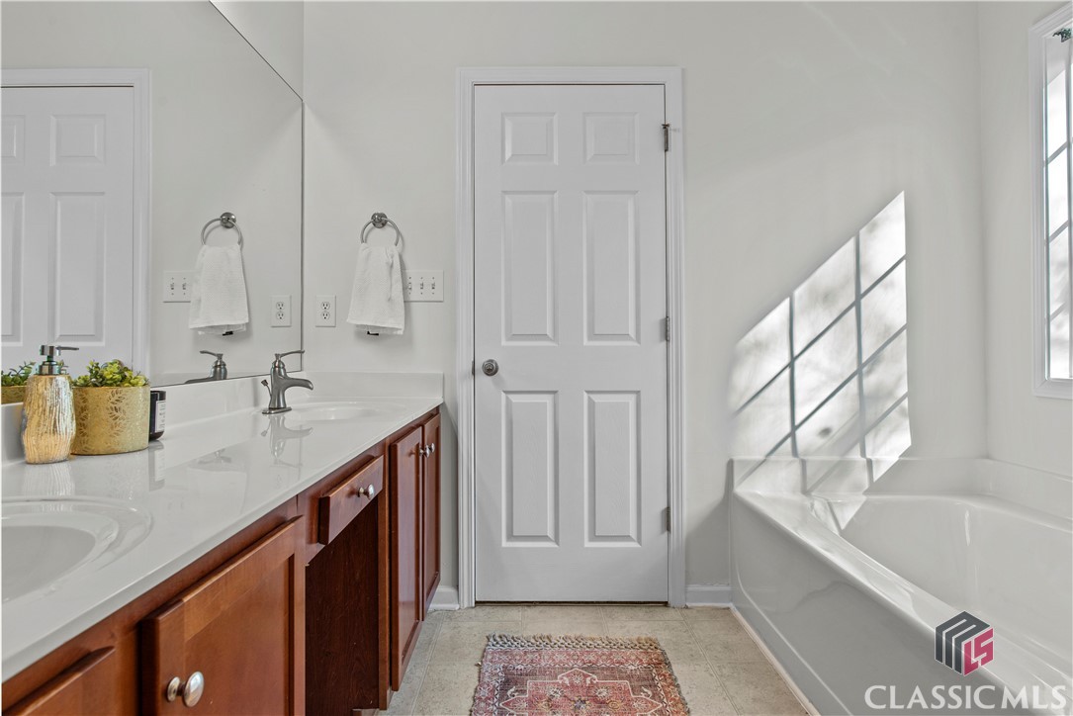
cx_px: 536
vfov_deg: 62.0
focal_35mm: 20
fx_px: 596
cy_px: 358
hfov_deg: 84.0
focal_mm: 20
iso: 200
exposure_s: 1/25
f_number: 8
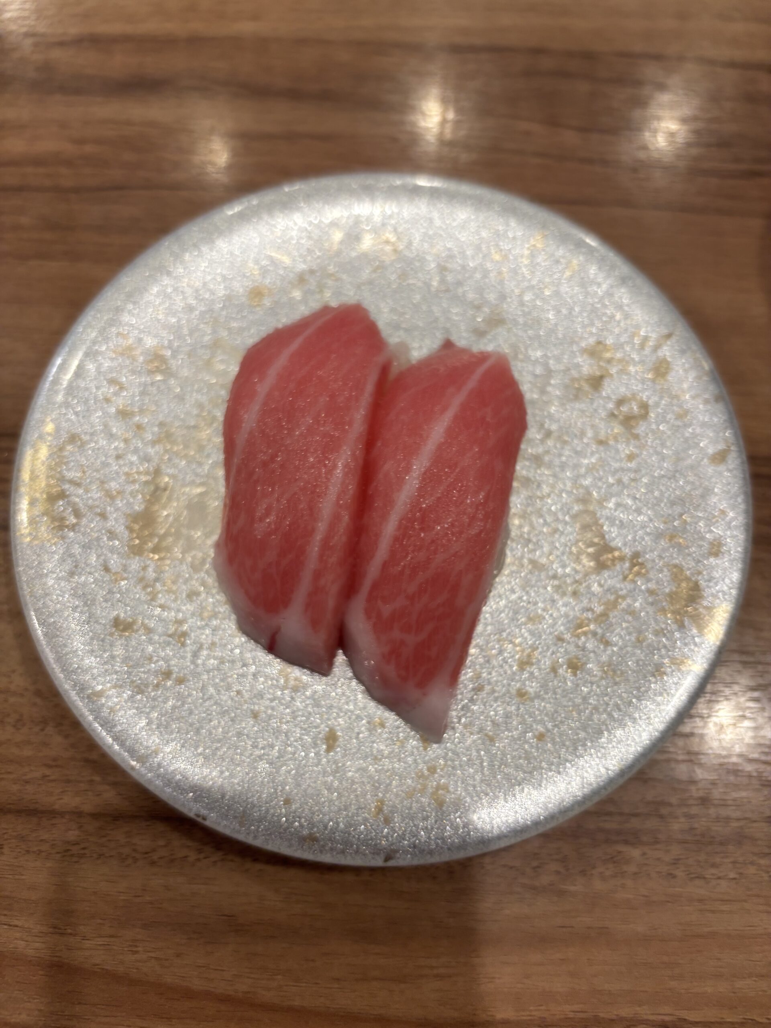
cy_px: 514
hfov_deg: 53.1
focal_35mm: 26
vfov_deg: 67.3
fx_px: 772
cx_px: 386
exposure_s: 1/60
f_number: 1.6
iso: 80
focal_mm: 5.96
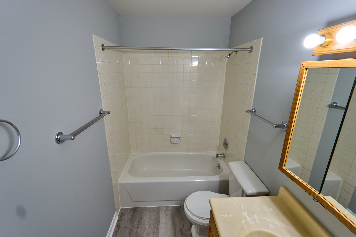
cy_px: 118
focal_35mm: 15
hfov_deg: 100.4
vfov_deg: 77.3
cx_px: 178
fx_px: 148
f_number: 4
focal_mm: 10
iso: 125
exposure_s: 1/60
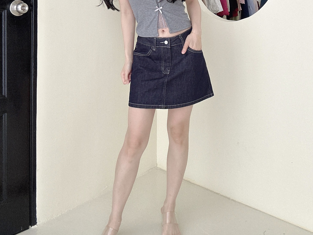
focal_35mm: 31
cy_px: 67
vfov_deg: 44.3
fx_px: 280
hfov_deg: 58.4
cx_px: 155
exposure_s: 1/74
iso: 80
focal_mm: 2.69
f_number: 1.9
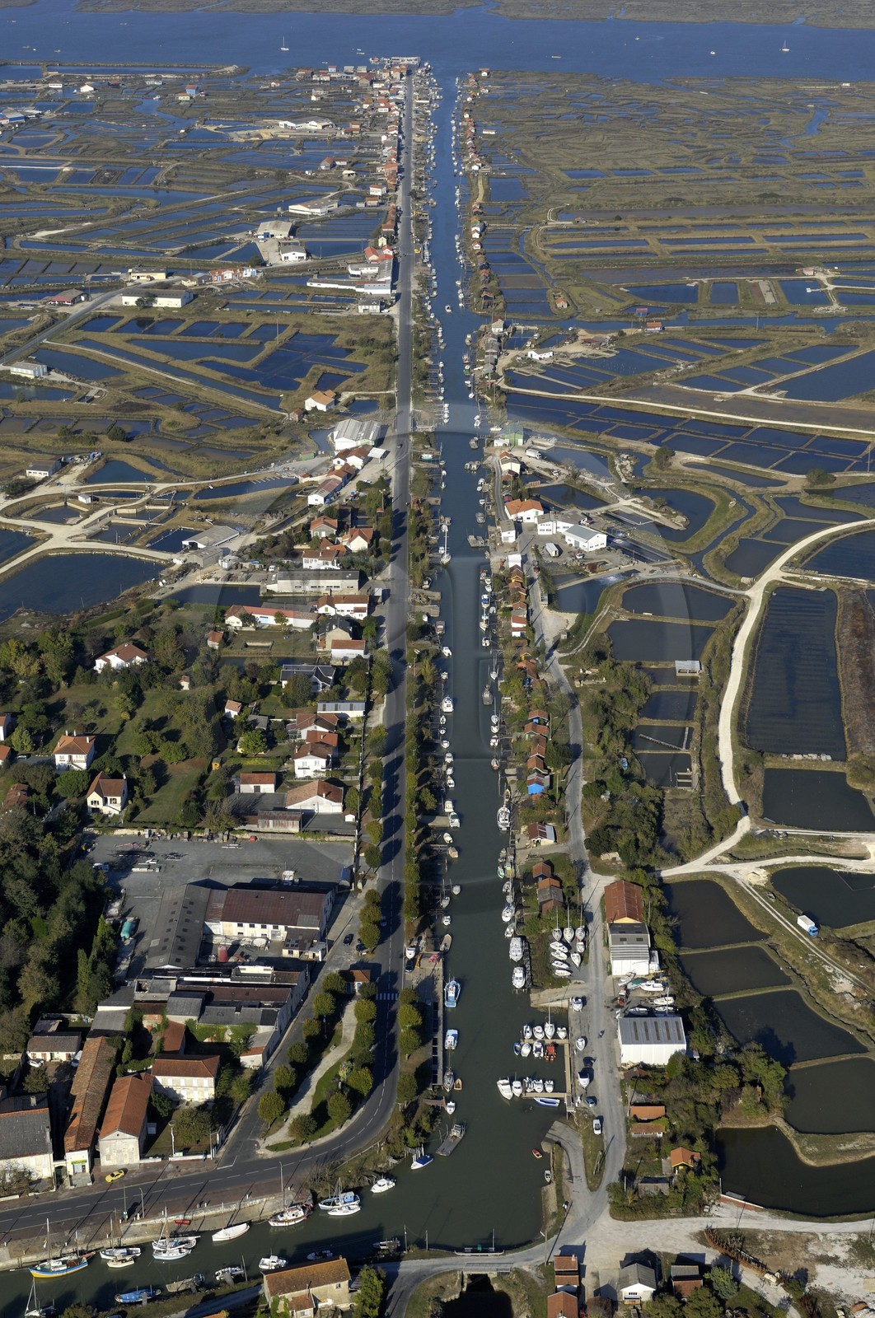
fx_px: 2194
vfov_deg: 33.4
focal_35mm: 60
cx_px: 438
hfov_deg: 22.6
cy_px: 659
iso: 100
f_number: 5
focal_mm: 40
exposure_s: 1/750
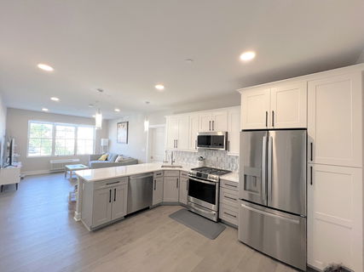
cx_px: 182
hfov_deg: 106.2
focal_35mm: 13
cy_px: 136
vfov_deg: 89.9
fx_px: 137
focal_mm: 1.57
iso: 200
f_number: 1.8
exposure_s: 1/120
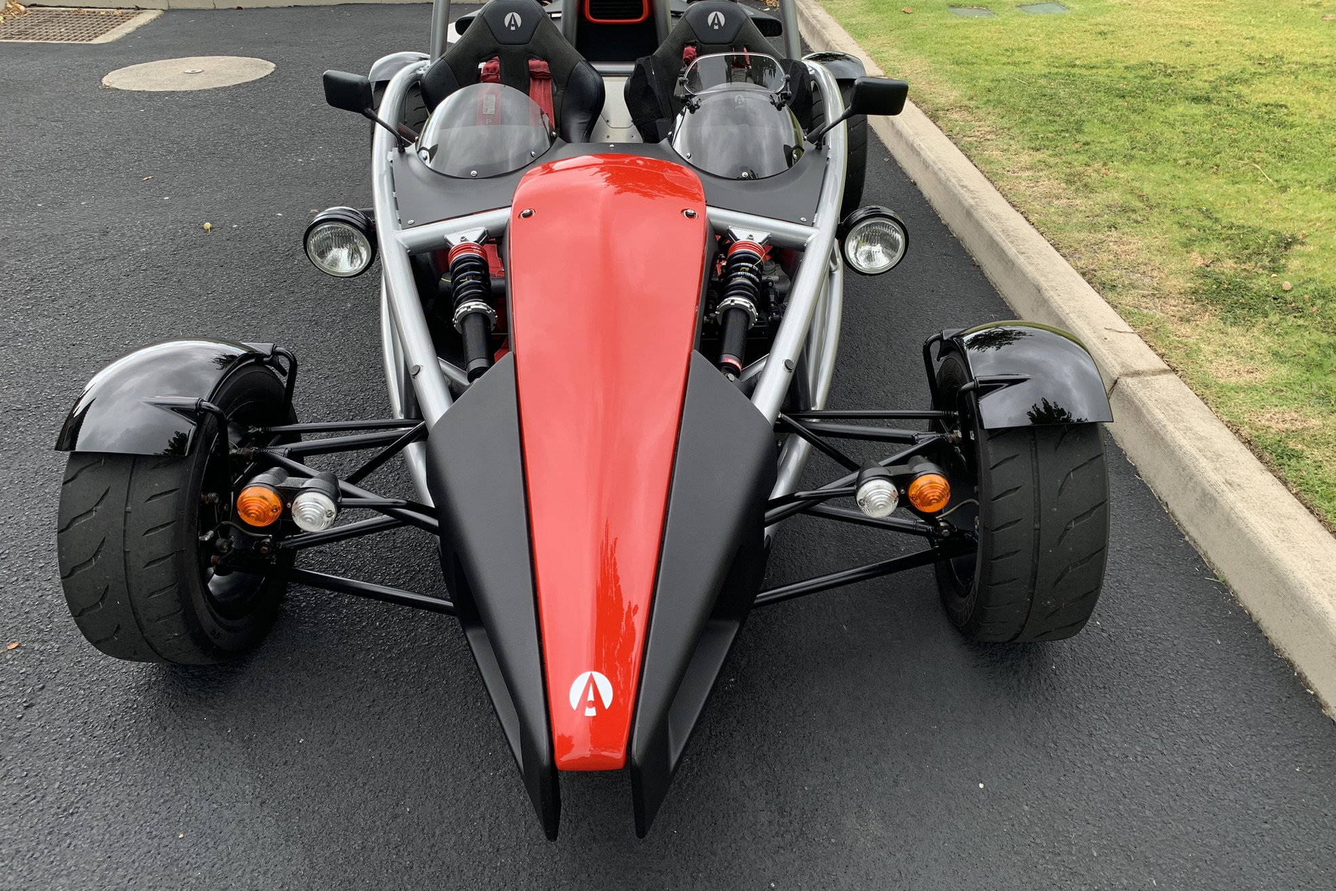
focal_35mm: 28
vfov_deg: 46.3
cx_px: 687
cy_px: 380
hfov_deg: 65.5
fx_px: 1039
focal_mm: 4.25
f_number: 1.8
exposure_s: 1/248
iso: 25
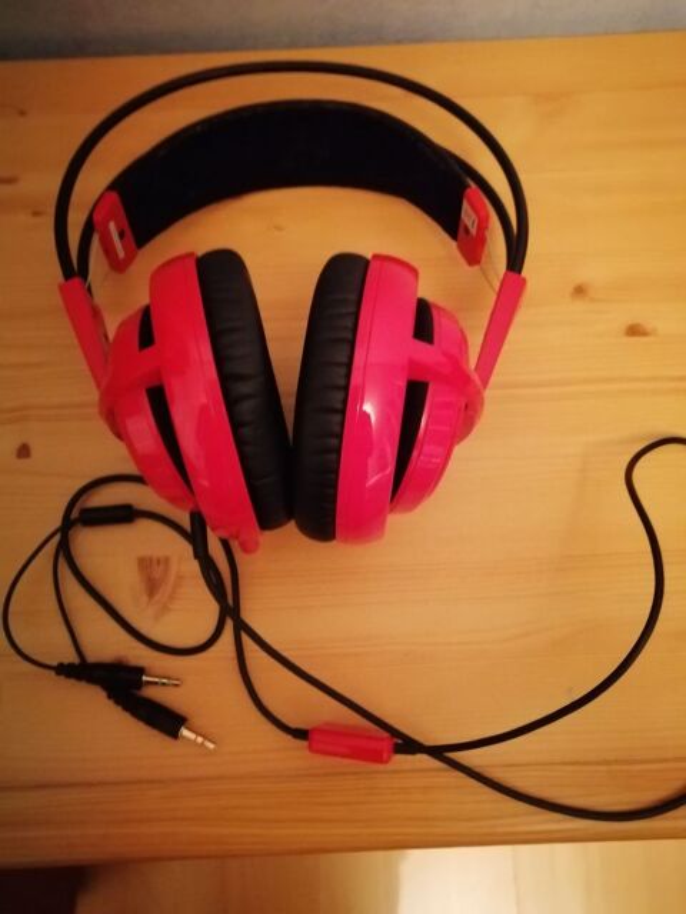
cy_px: 457
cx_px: 343
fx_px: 687
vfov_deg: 67.3
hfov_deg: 53.1
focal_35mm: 26
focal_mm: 3.95
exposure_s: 1/14.3
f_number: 1.8
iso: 2000
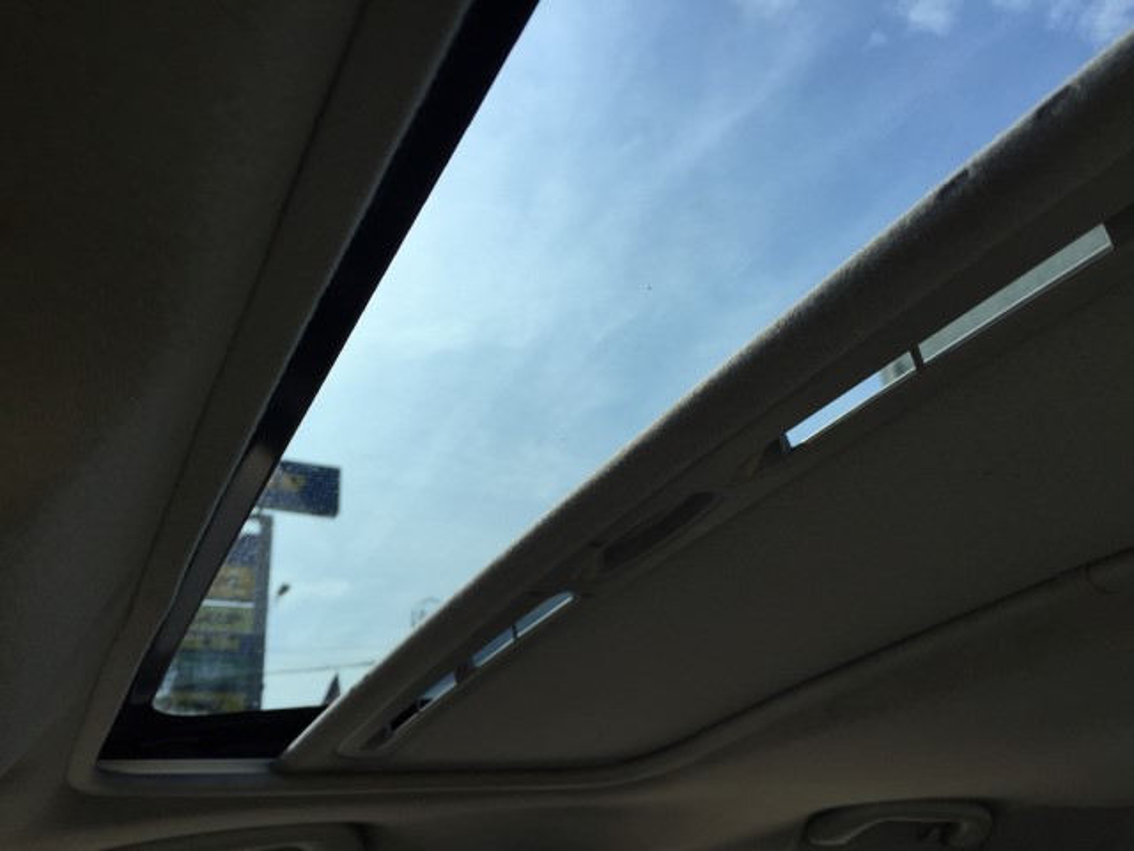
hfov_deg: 61.7
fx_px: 950
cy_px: 426
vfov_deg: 48.2
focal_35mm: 29
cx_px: 567
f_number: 2.2
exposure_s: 1/719
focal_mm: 4.15
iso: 32
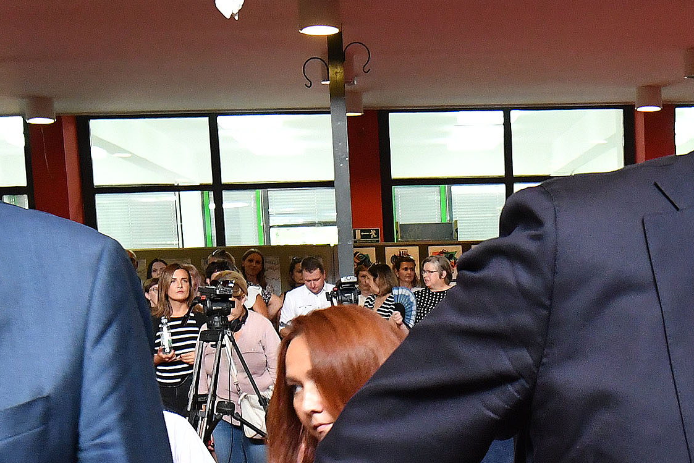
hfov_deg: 34.1
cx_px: 543
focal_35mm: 57
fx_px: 1099
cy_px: 537
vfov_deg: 22.2
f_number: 5
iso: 2000
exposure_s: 1/100
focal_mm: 16
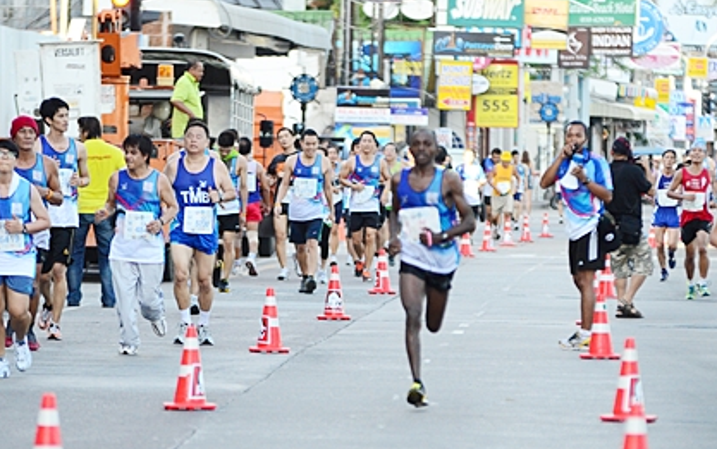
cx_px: 408
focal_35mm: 381
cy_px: 268
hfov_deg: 5.5
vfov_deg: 3.5
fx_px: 7448
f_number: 4
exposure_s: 1/1250
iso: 1250
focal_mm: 190
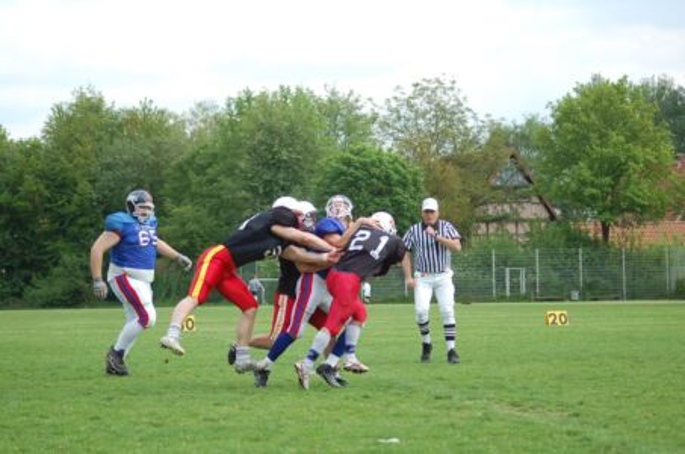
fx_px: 2449
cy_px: 227
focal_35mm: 129
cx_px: 342
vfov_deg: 10.6
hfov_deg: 15.9
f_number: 4
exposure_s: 1/1000
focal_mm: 86
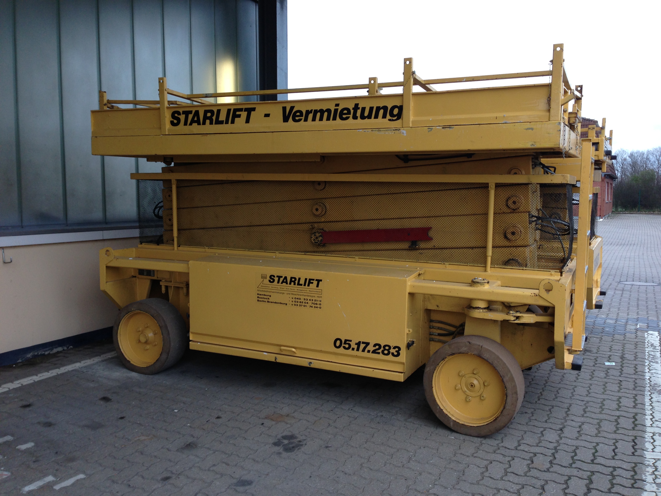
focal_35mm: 33
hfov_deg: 55.4
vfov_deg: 42.9
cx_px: 330
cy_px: 248
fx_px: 630
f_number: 2.4
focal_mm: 4.13
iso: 50
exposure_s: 1/60
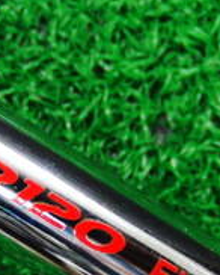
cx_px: 53
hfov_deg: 12.1
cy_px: 190
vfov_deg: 15.1
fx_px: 1032
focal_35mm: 127
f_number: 3.6
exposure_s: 1/25
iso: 400
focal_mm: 6.42
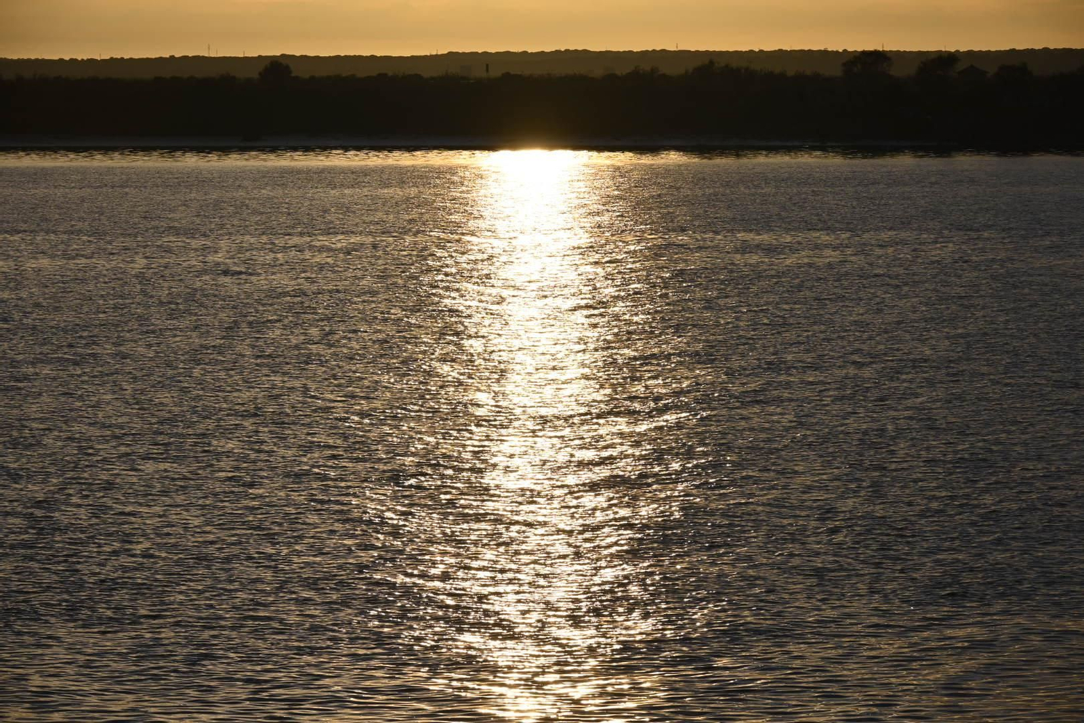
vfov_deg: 8.0
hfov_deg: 11.9
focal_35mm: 172
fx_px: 5194
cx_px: 542
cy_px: 362
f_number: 13
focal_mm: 115
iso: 100
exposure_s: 1/800
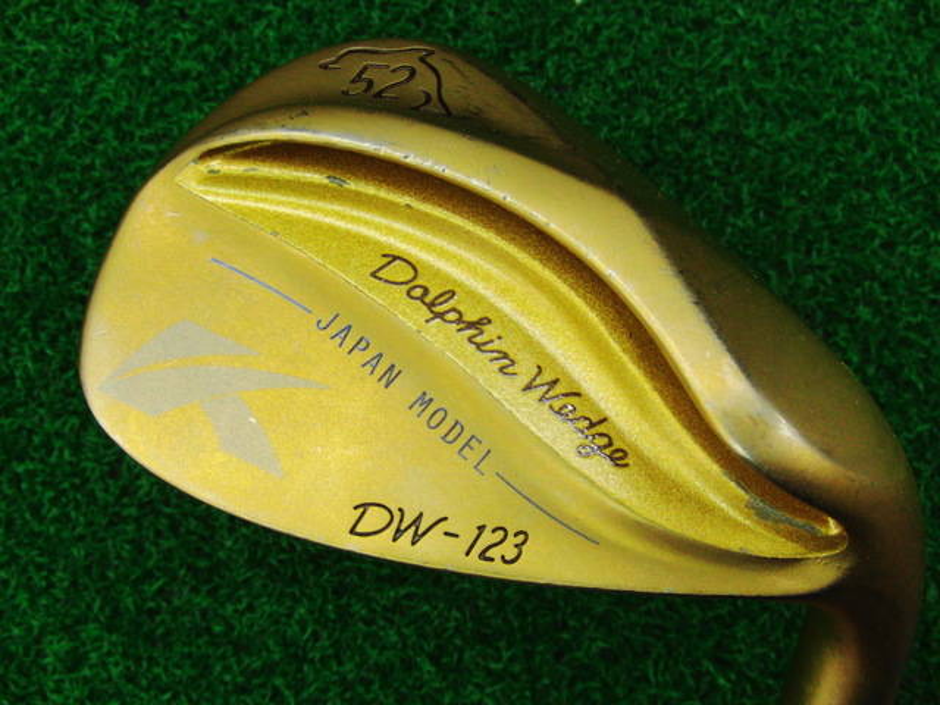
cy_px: 352
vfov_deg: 38.7
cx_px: 470
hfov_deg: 50.1
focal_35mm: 37
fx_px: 1005
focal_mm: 6.42
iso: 320
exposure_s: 1/80
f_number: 3.6
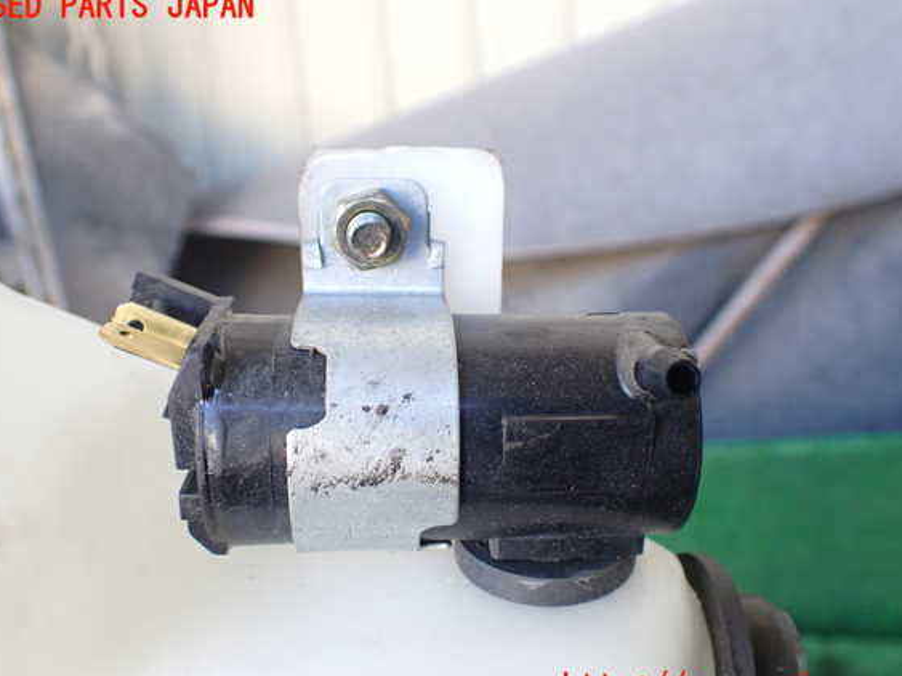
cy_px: 348
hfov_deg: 56.8
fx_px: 834
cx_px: 444
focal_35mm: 32
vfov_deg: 44.1
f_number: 2.3
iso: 400
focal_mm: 5.4
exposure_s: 1/125
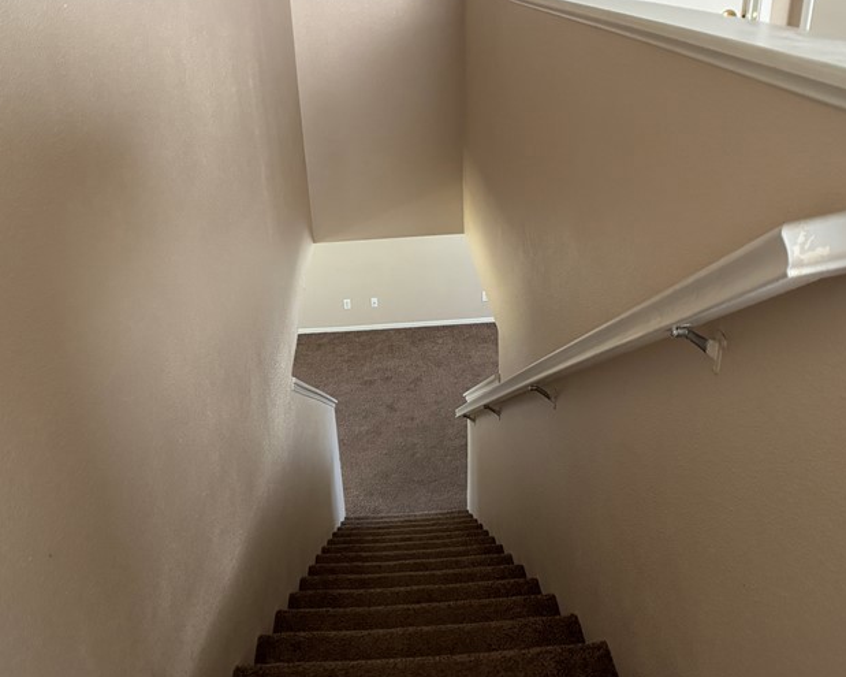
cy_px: 309
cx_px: 394
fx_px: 1051
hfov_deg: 43.8
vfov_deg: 35.6
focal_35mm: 42
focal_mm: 5.96
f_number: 1.6
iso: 320
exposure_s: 1/60
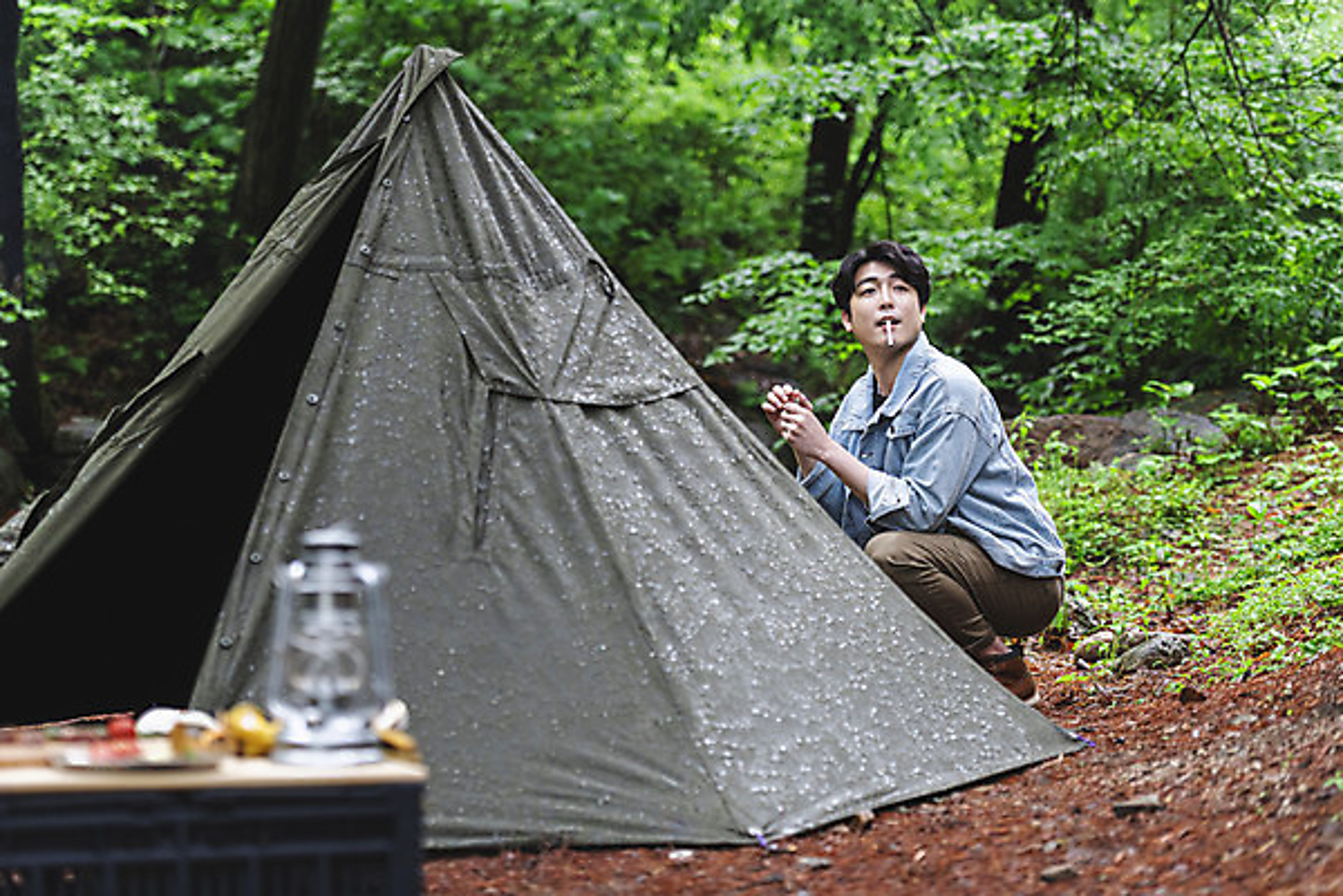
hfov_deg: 23.6
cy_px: 448
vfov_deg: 15.9
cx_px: 672
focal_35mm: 86
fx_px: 3208
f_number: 2.8
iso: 800
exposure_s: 1/250
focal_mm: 86
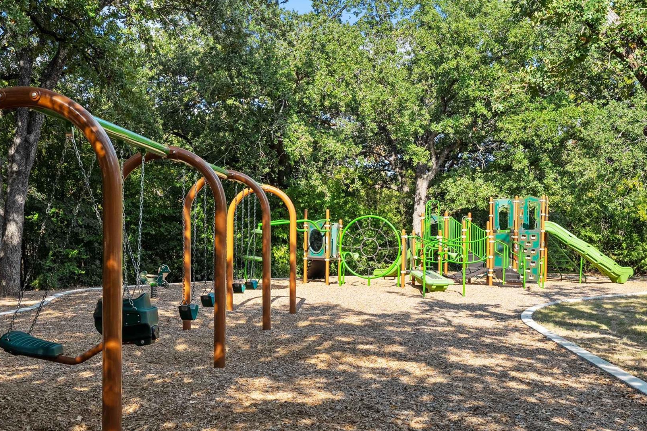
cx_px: 258
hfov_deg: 44.3
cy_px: 249
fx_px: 791
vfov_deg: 30.5
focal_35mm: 44
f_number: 5.6
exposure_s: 1/500
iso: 400
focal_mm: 35
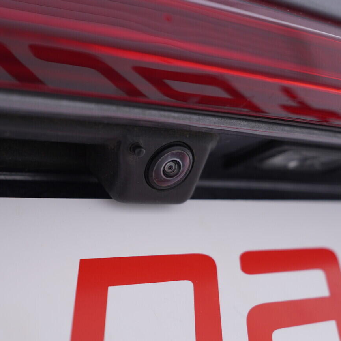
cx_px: 116
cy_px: 168
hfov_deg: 33.1
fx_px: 568
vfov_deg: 33.4
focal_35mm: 51
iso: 125
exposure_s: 1/50
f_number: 3.2
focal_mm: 24
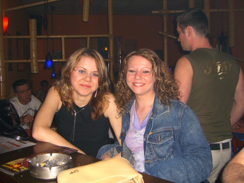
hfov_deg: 49.0
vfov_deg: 37.7
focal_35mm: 38
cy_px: 92
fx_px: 268
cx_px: 122
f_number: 2.8
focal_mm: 7.9
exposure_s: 1/60
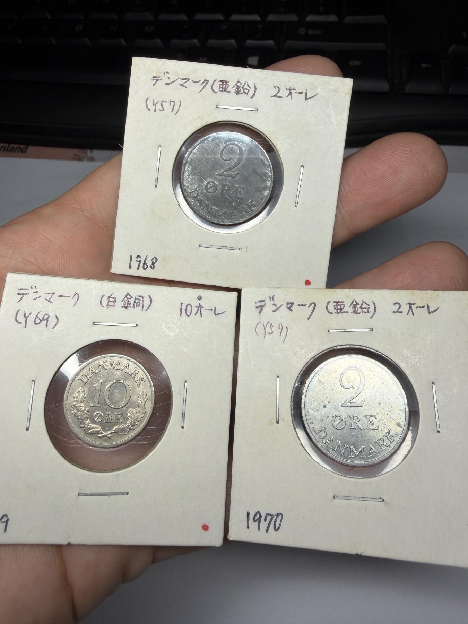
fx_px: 469
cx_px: 234
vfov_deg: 67.3
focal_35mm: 26
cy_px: 312
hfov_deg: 53.1
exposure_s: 1/208
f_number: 2.2
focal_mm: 2.22
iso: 40
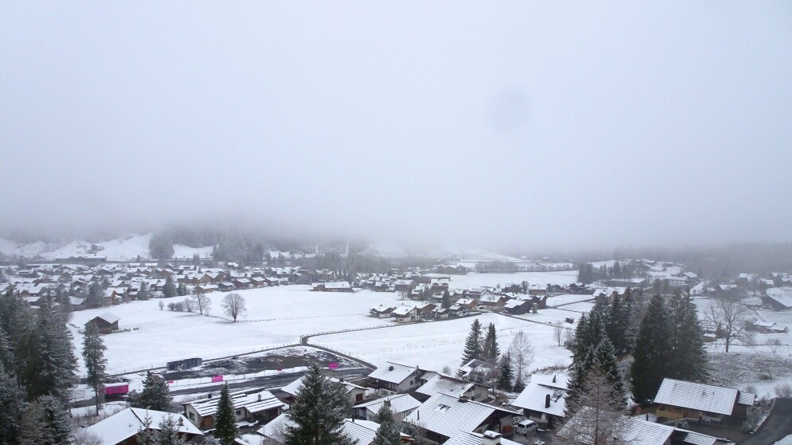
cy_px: 296
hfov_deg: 69.8
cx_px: 408
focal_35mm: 27
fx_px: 567
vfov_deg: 42.3
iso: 80
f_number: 3.5
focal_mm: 4.1
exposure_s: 1/1250
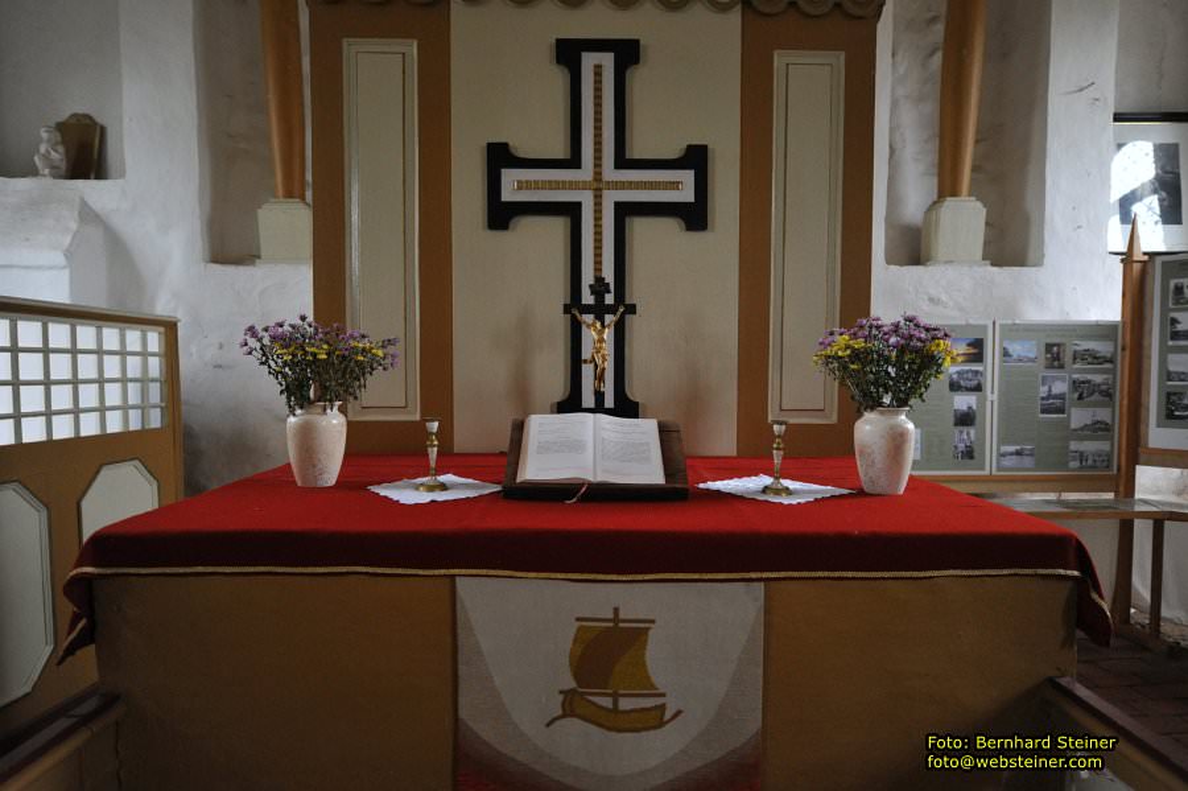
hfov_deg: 84.0
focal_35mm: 20
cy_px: 396
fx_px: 660
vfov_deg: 61.9
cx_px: 594
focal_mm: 20
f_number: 2.8
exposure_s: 1/100
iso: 5600
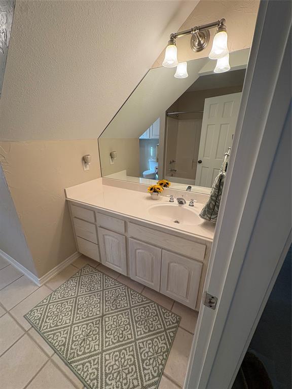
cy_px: 194
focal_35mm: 14
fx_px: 157
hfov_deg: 85.7
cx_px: 146
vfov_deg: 102.1
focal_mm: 2.22
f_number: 2.2
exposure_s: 1/60
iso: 125
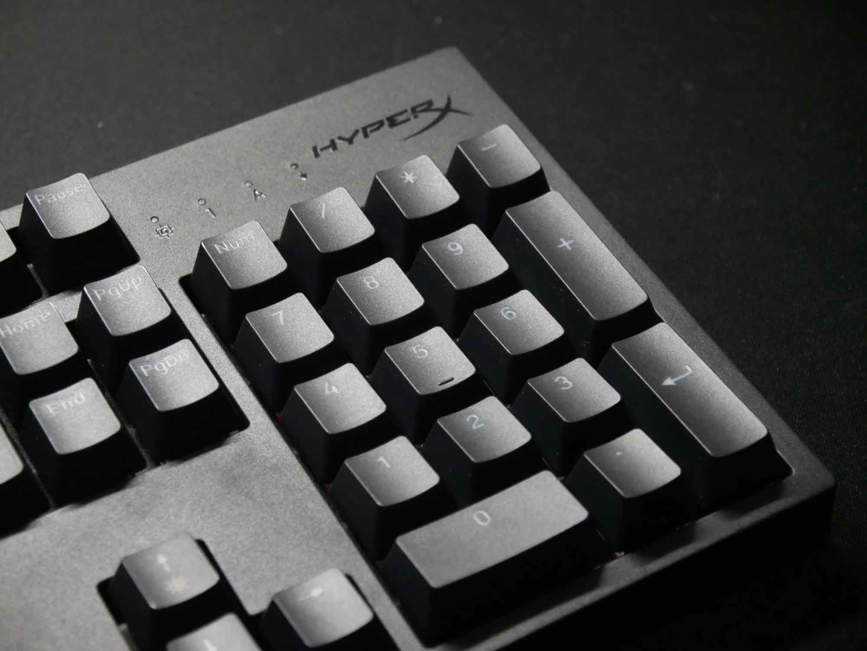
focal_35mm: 84
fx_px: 2105
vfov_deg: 17.6
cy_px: 326
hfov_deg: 23.3
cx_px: 434
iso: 3200
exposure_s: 1/60
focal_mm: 42
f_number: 5.6
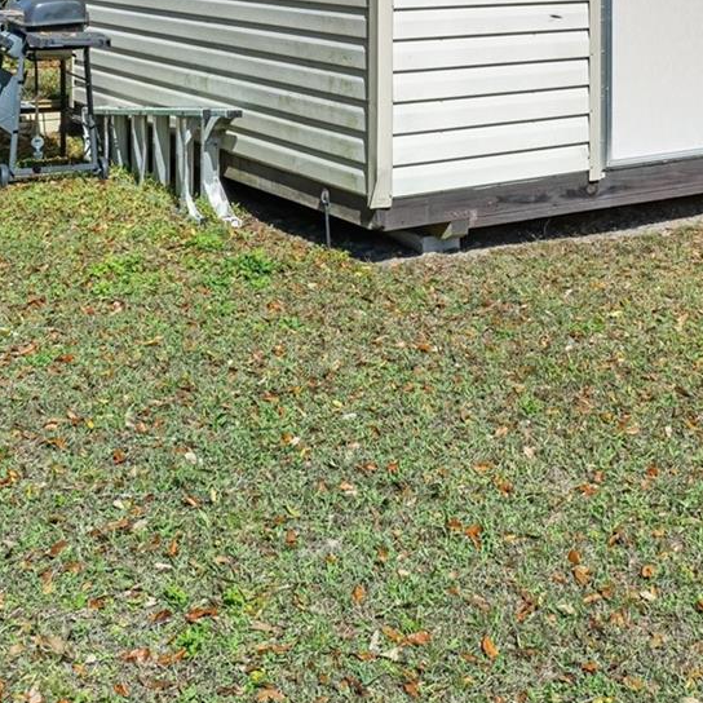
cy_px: 21
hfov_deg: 30.3
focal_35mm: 56
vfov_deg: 28.7
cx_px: 424
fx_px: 1292
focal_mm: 15
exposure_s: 1/750
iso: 1000
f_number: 8
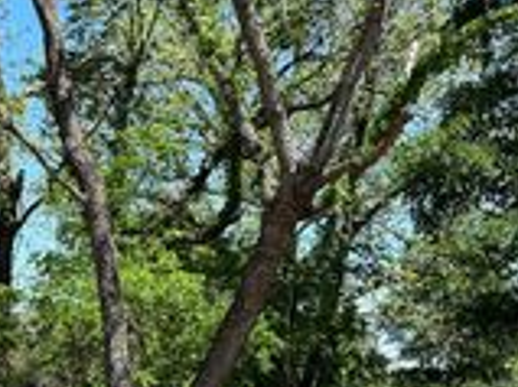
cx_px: 85
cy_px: 161
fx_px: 1226
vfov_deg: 18.0
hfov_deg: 23.4
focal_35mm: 82
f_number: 1.6
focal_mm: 5.1
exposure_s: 1/1776
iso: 50
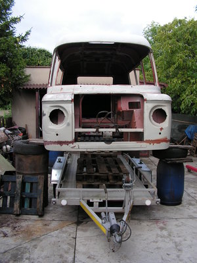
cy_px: 132
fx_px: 273
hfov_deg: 39.7
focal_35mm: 36
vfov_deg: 51.4
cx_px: 98
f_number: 3.2
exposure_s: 1/50
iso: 64
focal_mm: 6
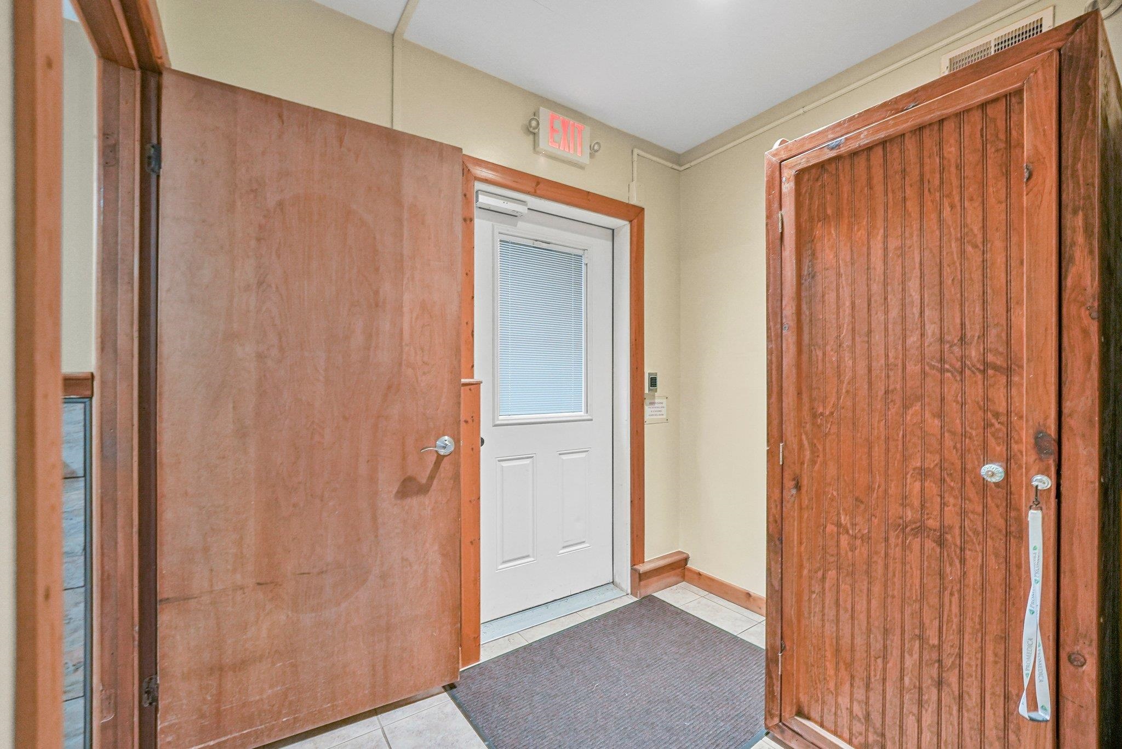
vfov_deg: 81.3
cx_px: 561
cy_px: 374
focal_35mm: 14
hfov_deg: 104.2
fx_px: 436
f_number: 3.2
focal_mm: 14
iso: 2500
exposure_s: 1/200
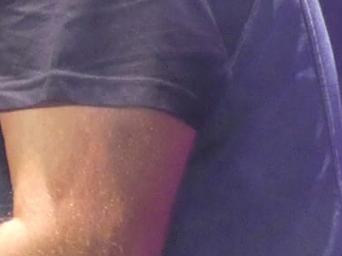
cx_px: -192
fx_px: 34649
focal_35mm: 3507
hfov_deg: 0.6
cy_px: -83
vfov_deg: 0.4
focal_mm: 153.1
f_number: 5.6
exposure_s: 1/125
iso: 1000
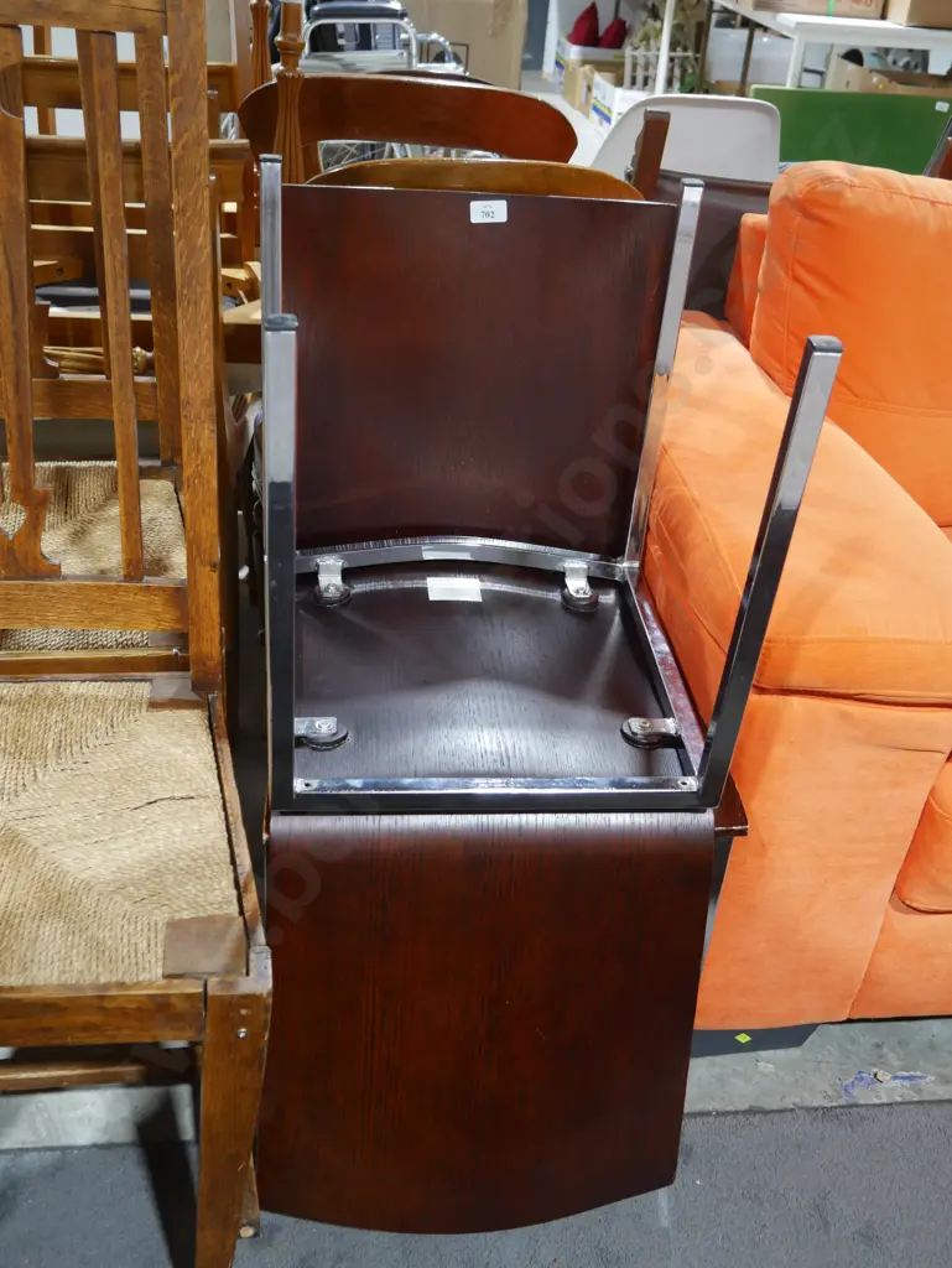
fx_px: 1246
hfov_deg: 41.8
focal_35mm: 34
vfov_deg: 53.9
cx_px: 476
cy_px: 634
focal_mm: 17
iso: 1000
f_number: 4
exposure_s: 1/60
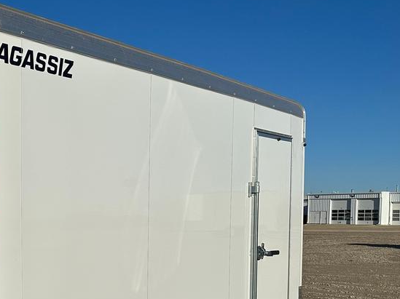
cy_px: 245
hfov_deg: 31.5
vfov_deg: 25.6
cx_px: -10
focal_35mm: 56
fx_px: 647
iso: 80
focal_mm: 6.86
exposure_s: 1/12048
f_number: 1.78
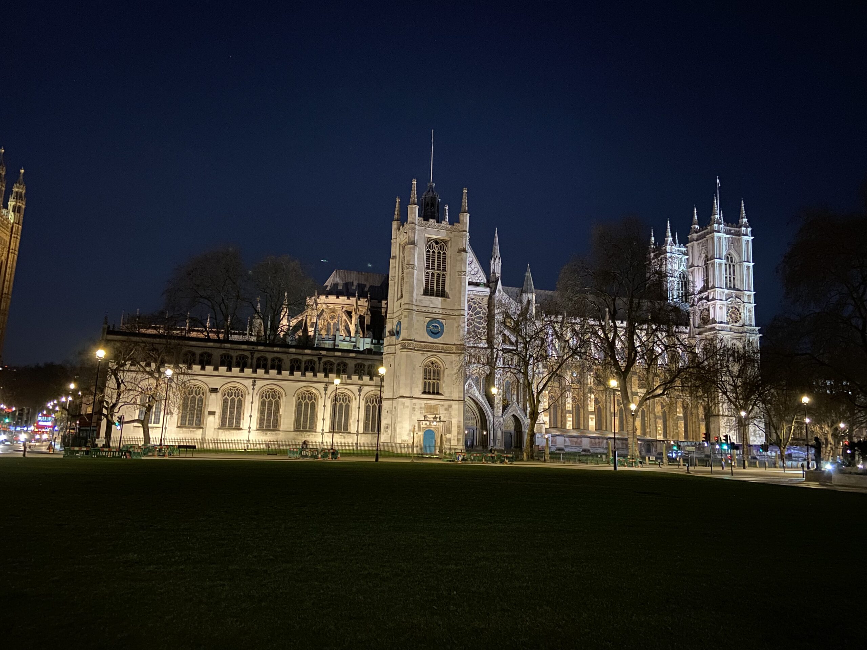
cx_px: 434
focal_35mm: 26
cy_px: 325
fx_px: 651
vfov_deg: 53.1
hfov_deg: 67.3
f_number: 1.8
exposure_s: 1/8
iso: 640
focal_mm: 4.25
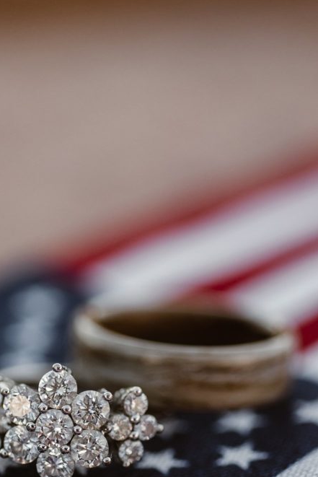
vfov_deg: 21.7
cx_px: 72
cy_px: 369
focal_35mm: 93
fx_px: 1232
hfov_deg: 14.6
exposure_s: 1/320
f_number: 4.5
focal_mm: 60
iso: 400
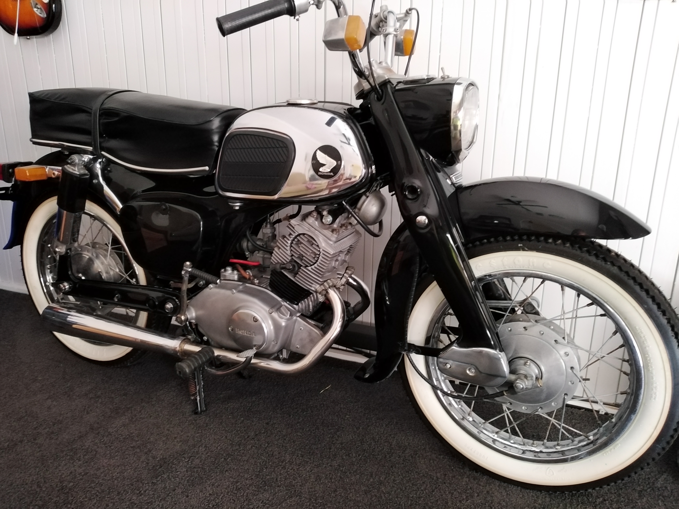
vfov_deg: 53.1
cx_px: 340
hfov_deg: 67.3
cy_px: 254
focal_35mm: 26
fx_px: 510
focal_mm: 3.62
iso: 532
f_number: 1.8
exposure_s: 1/15
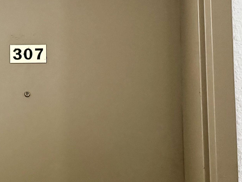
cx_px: 42
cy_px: 122
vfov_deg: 24.7
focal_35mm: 59
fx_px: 412
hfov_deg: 31.7
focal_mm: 6.76
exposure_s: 1/30
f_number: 1.78
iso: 1000
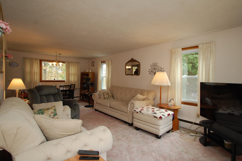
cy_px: 80
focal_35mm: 18
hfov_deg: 90.1
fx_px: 121
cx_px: 121
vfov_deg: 67.3
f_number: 4
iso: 400
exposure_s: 1/60
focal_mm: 12
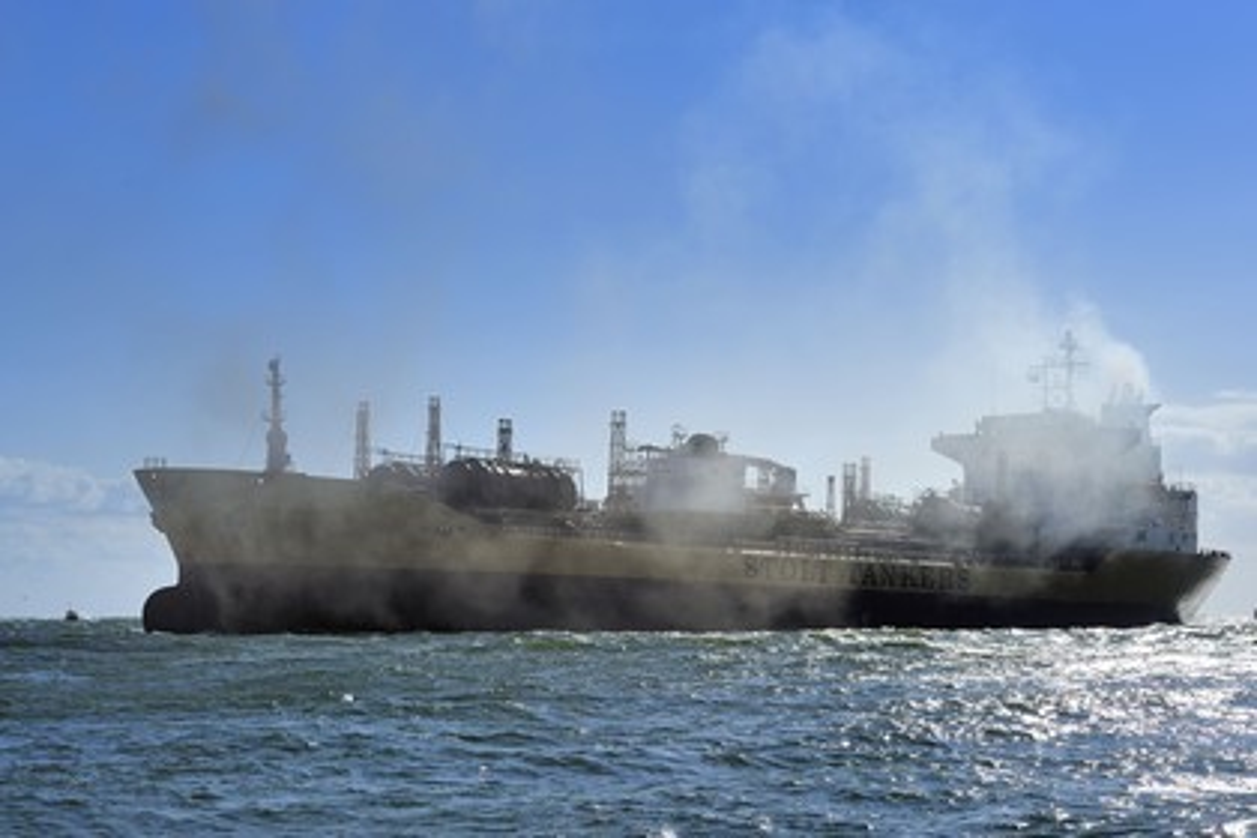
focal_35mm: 82
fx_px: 2863
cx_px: 628
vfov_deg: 16.7
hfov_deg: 24.8
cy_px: 419
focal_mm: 82
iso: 200
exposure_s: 1/640
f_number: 11
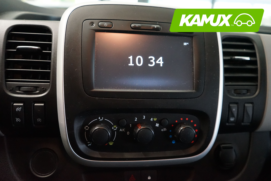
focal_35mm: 28
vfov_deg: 46.4
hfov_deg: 65.5
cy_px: 90
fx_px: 211
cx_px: 136
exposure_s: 1/60
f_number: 3.5
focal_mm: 28
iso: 6400
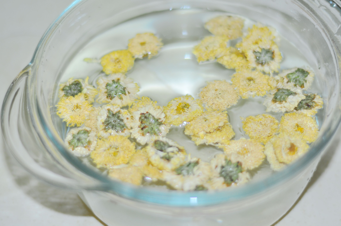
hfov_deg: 27.0
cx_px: 170
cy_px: 113
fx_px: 710
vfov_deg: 18.1
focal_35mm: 75
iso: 200
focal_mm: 50
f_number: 1.8
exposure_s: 1/60
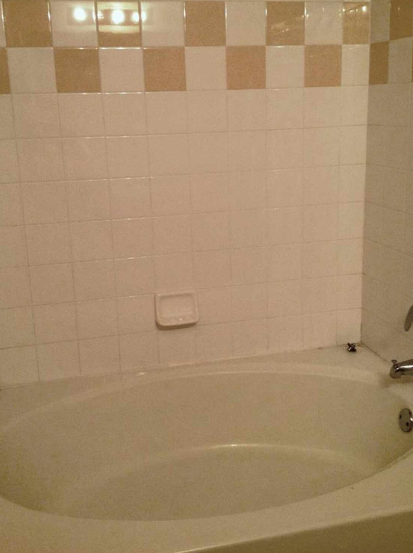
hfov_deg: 35.1
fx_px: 654
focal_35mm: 41
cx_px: 210
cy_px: 249
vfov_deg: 45.8
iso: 125
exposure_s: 1/15
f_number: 2.4
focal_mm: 4.28
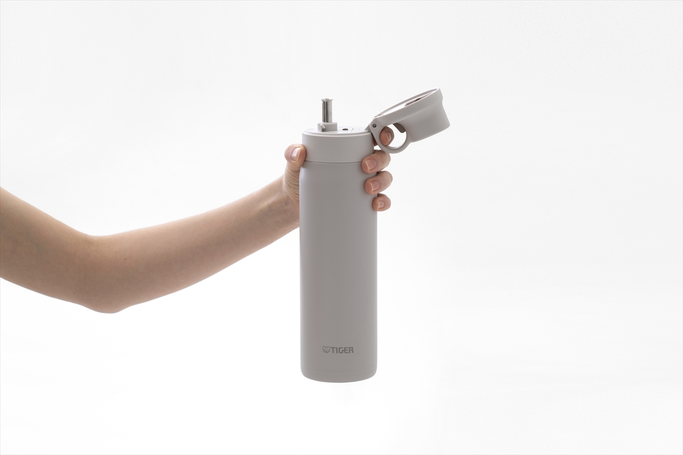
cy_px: 228
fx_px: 1707
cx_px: 342
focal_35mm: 90
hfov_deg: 22.6
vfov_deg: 15.2
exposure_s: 1/3
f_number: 6.4
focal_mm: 60
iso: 100
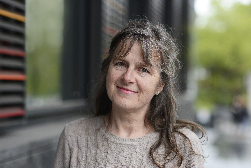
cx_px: 124
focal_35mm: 87
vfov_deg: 15.7
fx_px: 607
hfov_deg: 23.4
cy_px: 86
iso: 400
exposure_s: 1/800
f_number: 2.5
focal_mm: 85
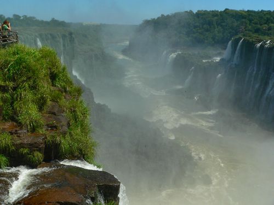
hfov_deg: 51.4
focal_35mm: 36
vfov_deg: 39.7
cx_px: 137
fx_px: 285
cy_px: 102
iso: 80
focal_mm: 6
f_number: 5.6
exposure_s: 1/640
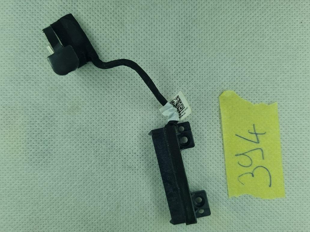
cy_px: 116
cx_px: 155
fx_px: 233
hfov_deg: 67.3
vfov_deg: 53.1
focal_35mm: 26
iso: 50
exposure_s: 1/1136
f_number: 1.8
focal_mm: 5.4
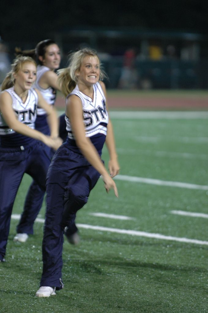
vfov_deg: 6.9
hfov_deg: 4.6
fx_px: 2607
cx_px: 104
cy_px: 156
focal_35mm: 300
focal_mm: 200
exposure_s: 1/60
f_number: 2.8
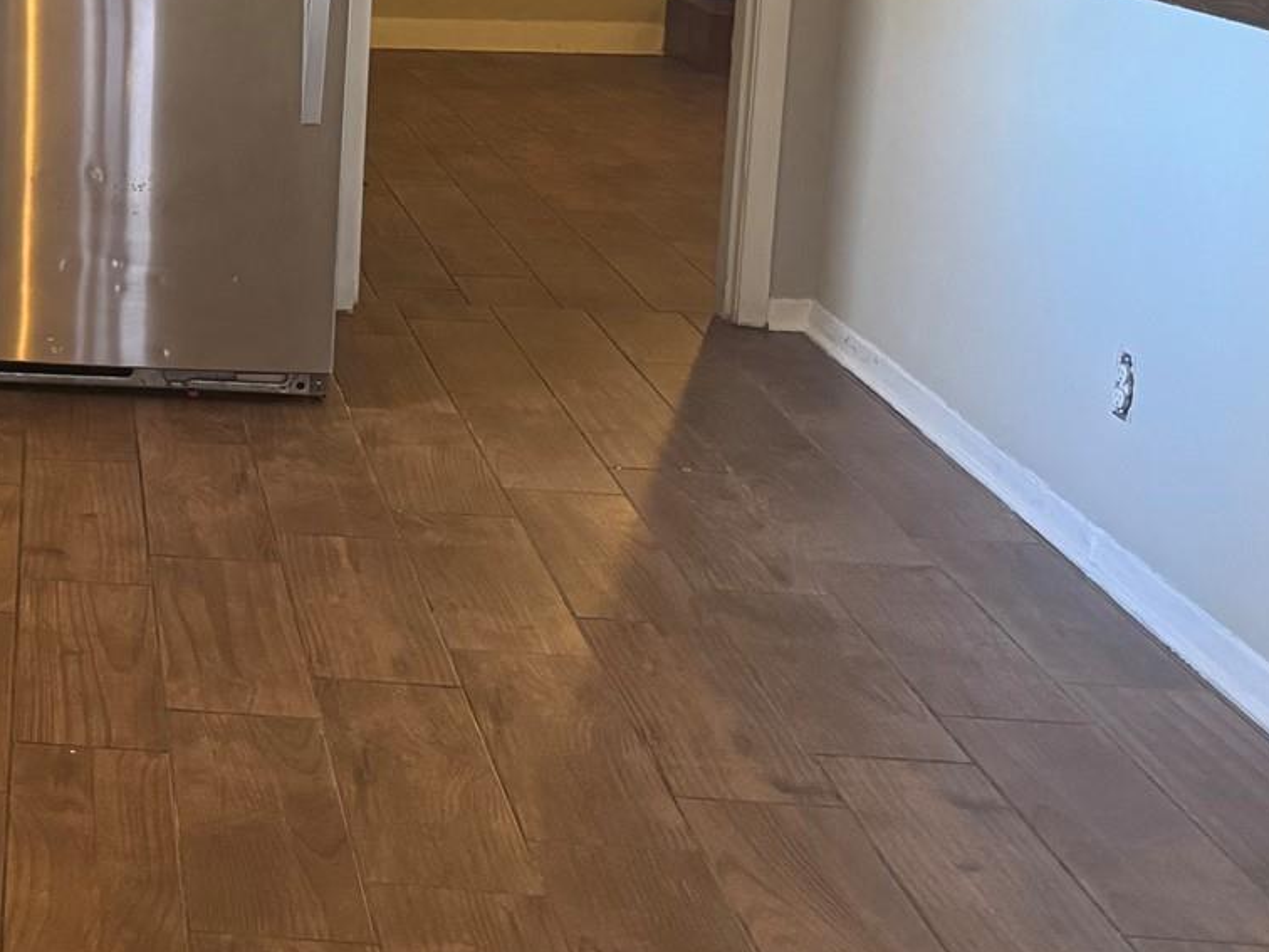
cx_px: -279
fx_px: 2383
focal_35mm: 65
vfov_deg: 22.2
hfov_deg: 26.3
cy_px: 165
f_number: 1.78
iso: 640
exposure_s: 1/60
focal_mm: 6.76
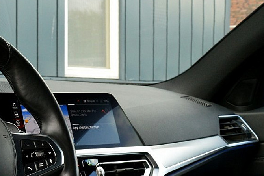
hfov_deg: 22.4
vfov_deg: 15.8
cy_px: 126
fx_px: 631
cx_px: -23
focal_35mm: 86
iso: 400
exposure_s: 1/60
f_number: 8
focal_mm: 20
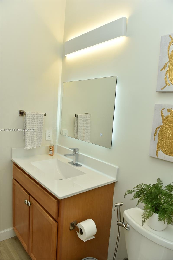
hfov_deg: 53.1
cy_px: 130
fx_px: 173
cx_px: 86
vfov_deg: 73.8
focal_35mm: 24
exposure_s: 1/125
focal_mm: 24
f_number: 5.6
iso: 250
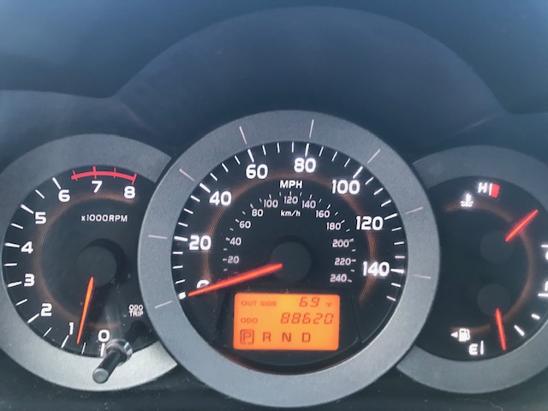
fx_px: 443
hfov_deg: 63.4
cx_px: 274
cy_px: 206
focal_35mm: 28
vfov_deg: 49.7
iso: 50
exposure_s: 1/15
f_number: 1.8
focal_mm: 3.99
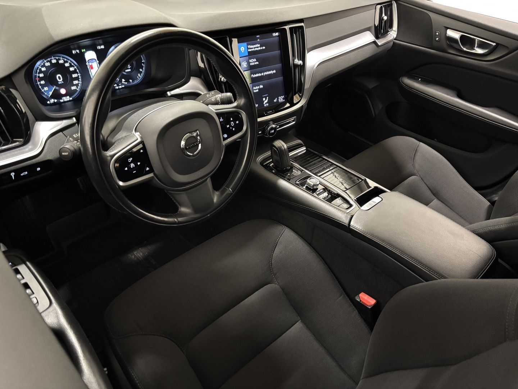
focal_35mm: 26
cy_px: 194
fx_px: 389
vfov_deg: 53.1
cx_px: 259
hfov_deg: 67.3
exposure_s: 1/17
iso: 1000
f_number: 1.6
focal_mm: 5.96
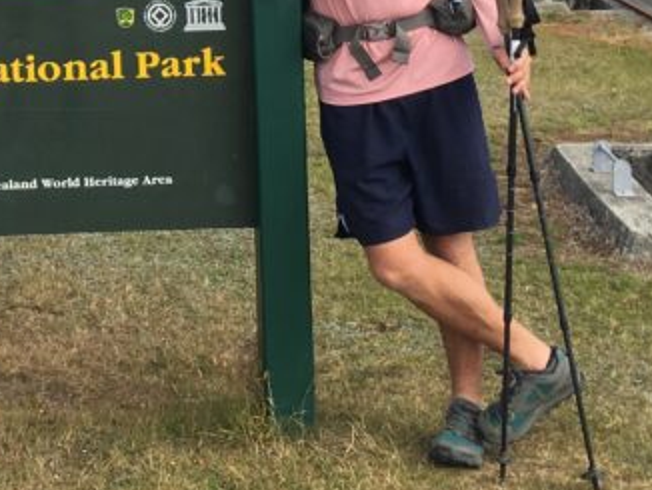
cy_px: -86
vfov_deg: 15.7
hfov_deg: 20.5
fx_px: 1715
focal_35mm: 91
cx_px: -62
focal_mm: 4.15
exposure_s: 1/663
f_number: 2.2
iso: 25
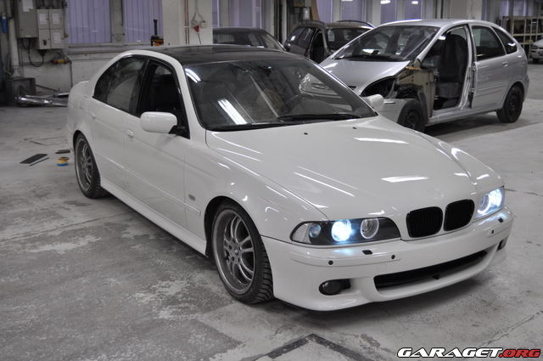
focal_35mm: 45
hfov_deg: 43.7
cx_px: 272
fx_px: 678
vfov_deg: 29.8
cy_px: 180
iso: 500
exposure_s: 1/80
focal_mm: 30
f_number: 4.2
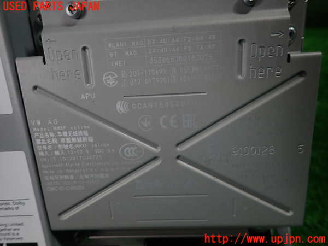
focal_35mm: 25
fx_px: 237
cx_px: 164
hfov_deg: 69.4
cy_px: 123
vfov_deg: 54.9
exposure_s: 1/60
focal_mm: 4.5
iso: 100
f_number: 2
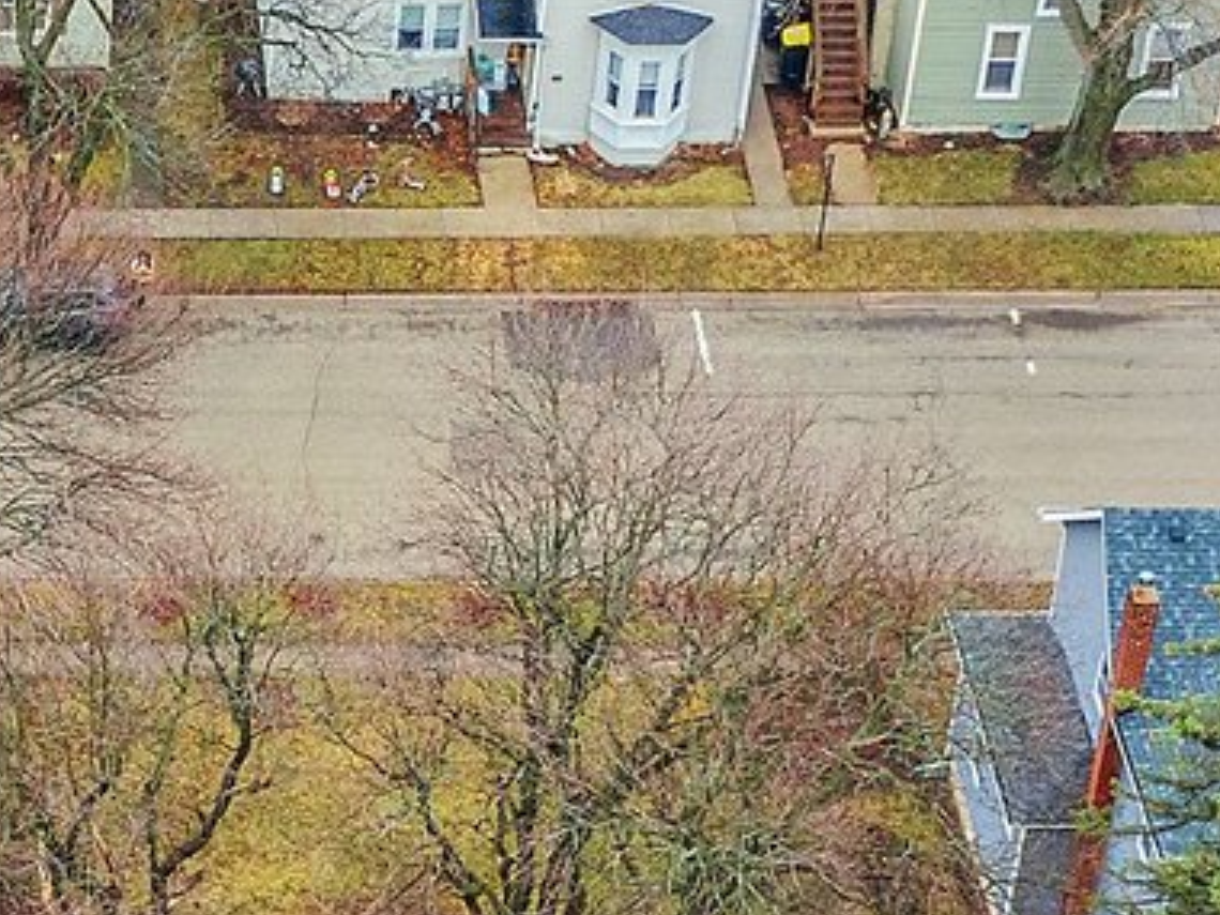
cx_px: -199
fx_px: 5216
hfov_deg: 13.0
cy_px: 921
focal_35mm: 148
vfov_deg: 9.9
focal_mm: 6.77
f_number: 3.4
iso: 110
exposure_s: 1/100
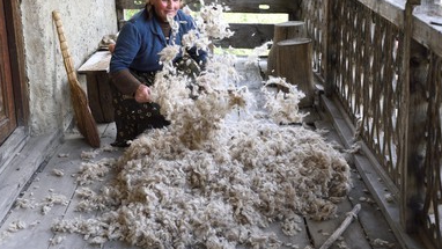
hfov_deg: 39.2
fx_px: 621
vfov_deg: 22.6
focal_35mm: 53
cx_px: 213
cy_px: 95
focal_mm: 46
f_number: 4.5
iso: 500
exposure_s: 1/320
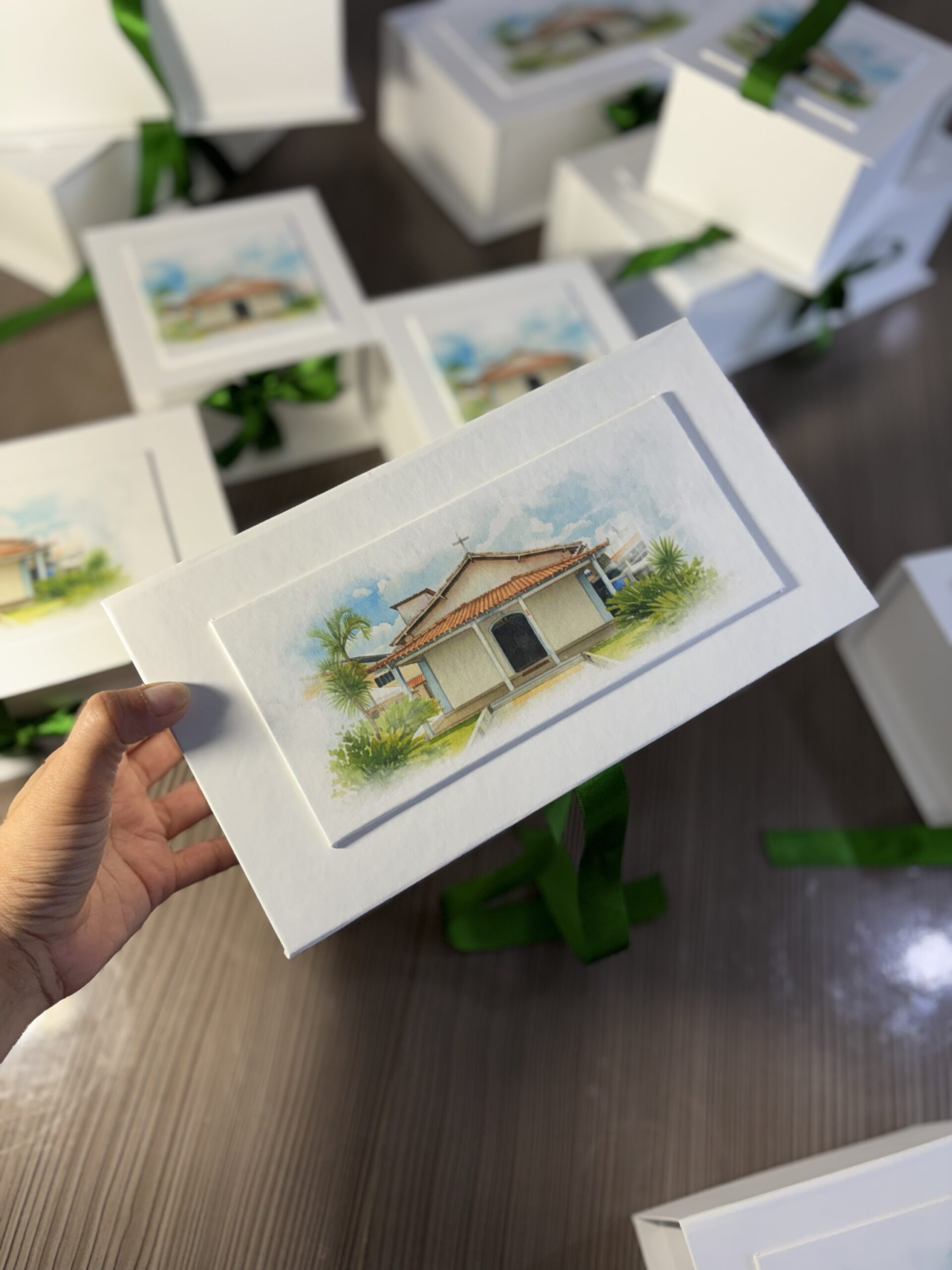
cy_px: 635
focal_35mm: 26
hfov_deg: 53.1
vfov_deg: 67.3
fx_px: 953
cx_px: 476
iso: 80
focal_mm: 5.96
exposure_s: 1/120
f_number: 1.6
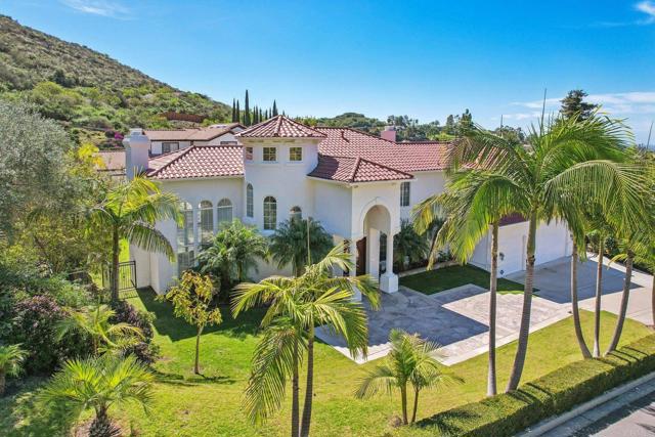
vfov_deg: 57.3
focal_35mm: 22
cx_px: 328
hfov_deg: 78.6
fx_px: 400
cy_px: 218
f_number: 2.8
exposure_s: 1/1600
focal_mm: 8.4
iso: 100
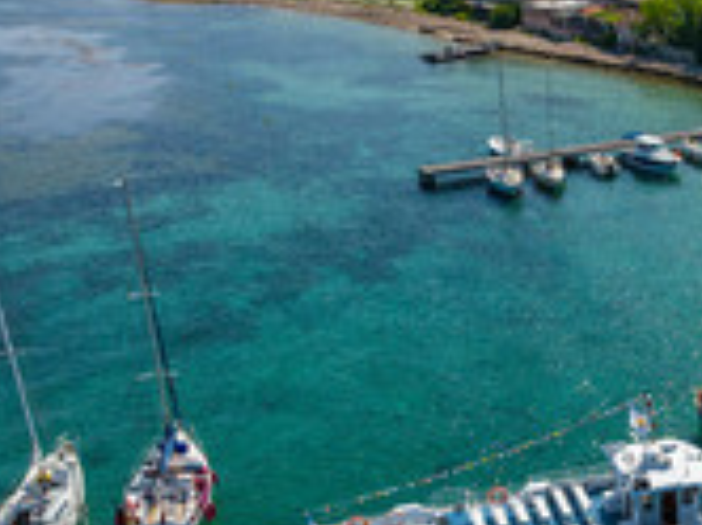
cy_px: 318
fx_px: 1094
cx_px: 681
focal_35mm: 54
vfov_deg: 26.9
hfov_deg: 33.0
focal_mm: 12.3
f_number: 6.3
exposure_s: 1/1000
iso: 200
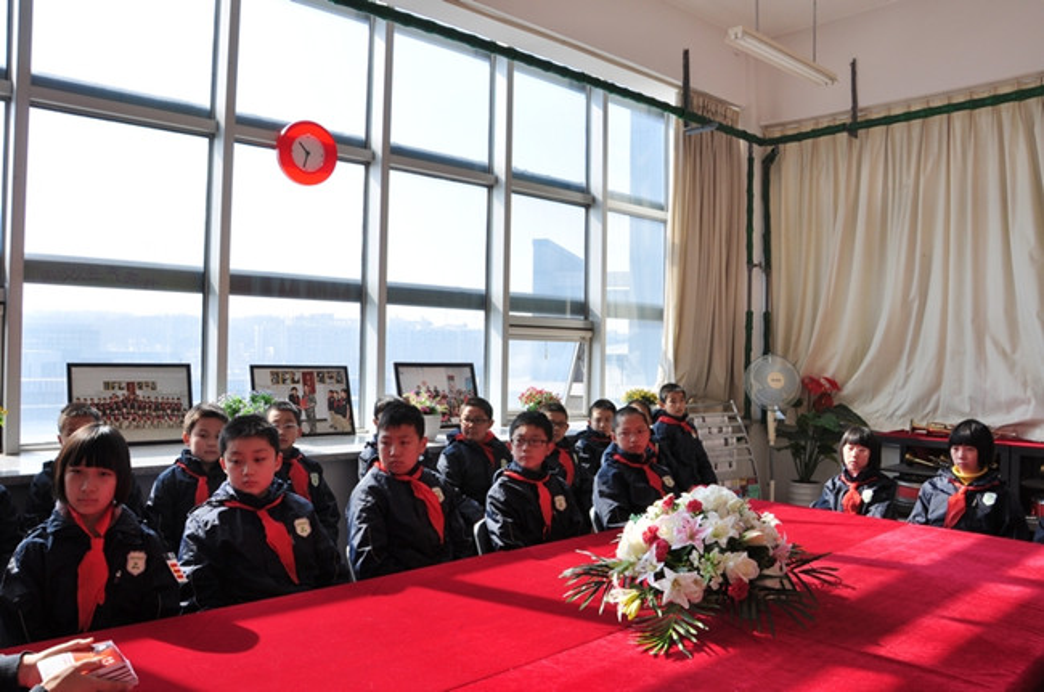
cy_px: 346
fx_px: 782
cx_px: 522
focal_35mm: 27
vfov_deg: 47.8
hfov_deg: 67.5
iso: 200
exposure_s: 1/125
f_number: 9
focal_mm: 18
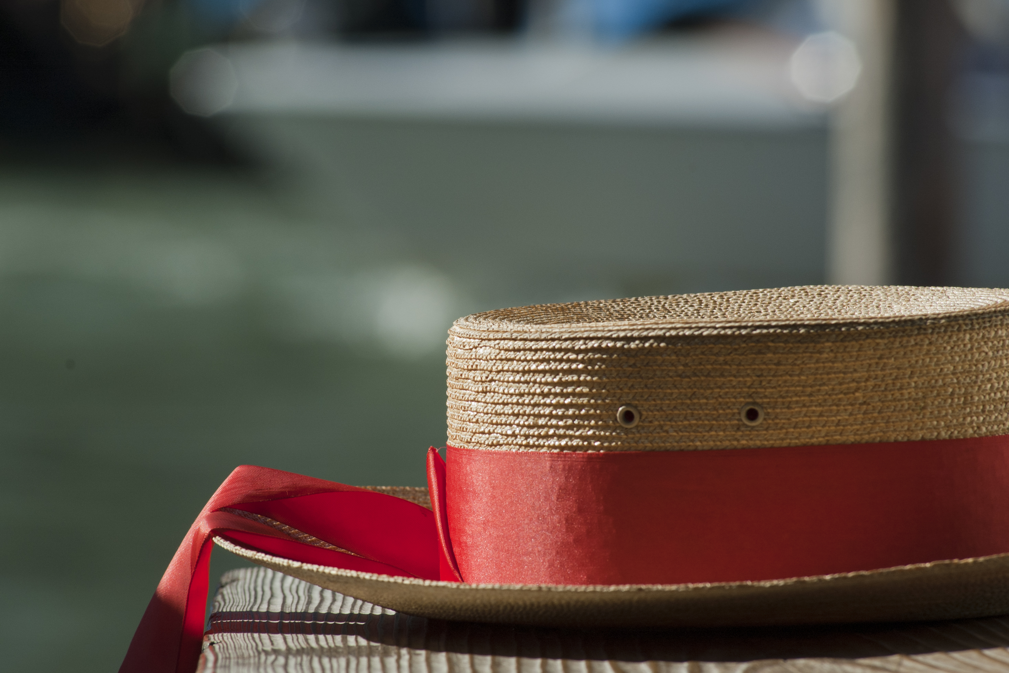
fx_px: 8408
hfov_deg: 6.9
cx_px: 504
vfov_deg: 4.6
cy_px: 336
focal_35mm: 300
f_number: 8
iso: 200
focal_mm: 200
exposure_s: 1/500
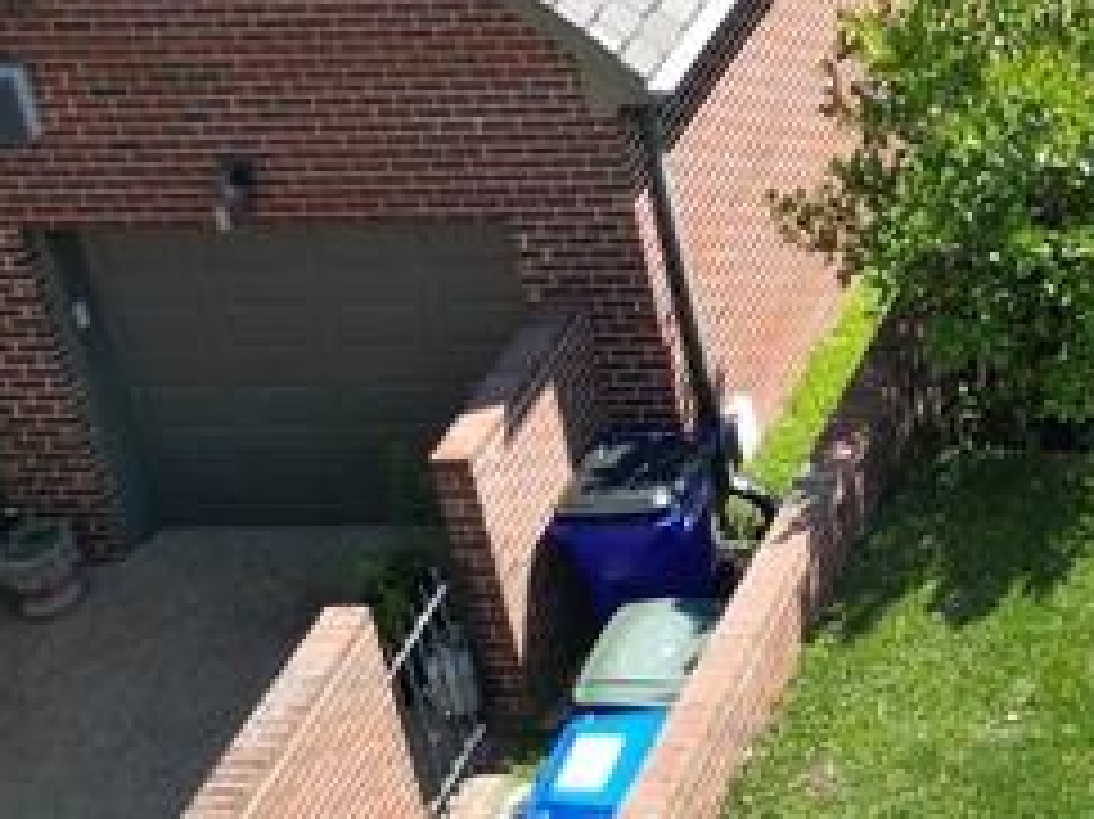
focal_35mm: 101
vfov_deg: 13.3
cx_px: 2035
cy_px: -621
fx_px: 3190
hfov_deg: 16.1
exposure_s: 1/725
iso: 100
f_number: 1.7
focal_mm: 6.72
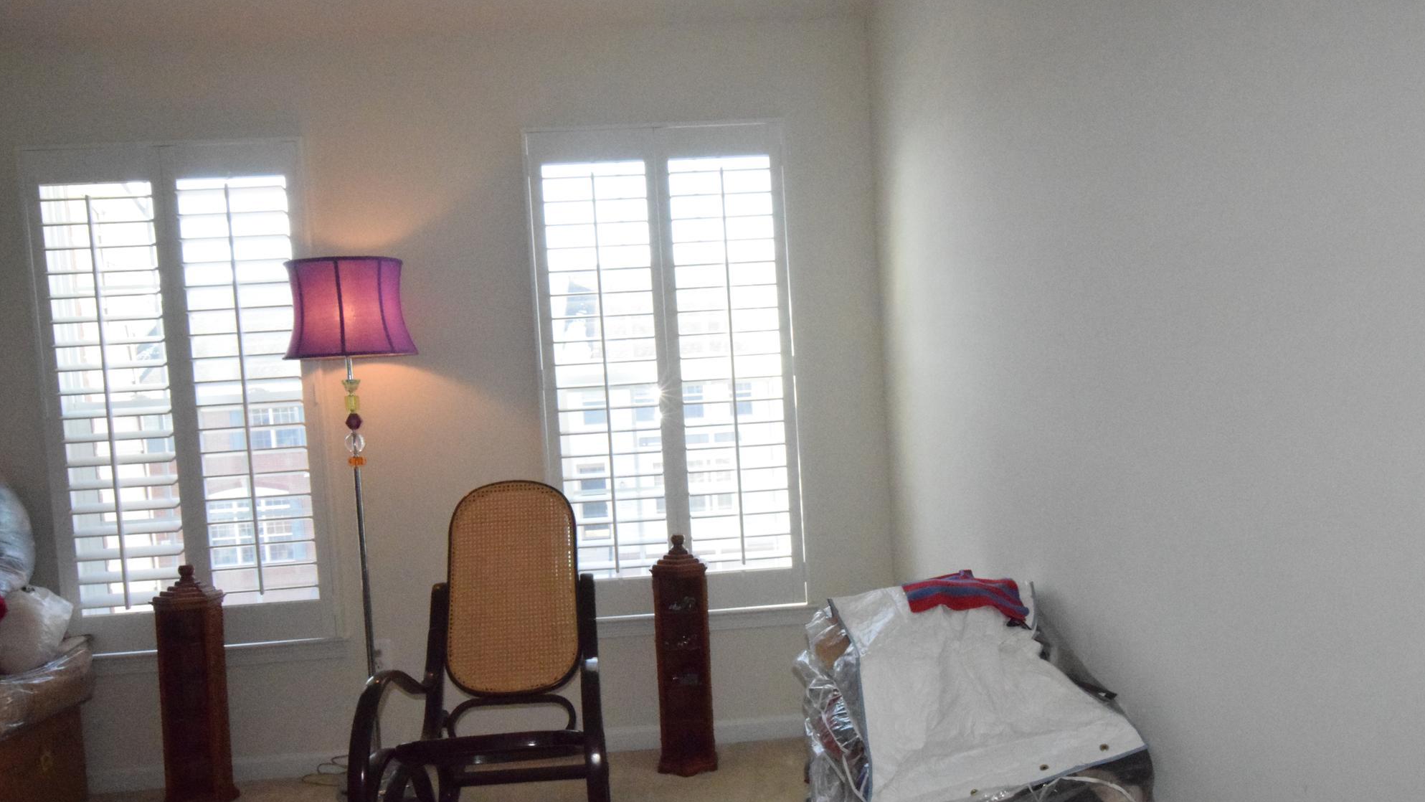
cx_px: 723
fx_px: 1041
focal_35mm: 28
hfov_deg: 68.8
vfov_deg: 42.0
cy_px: 473
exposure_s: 1/200
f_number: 22
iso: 12800
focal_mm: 17
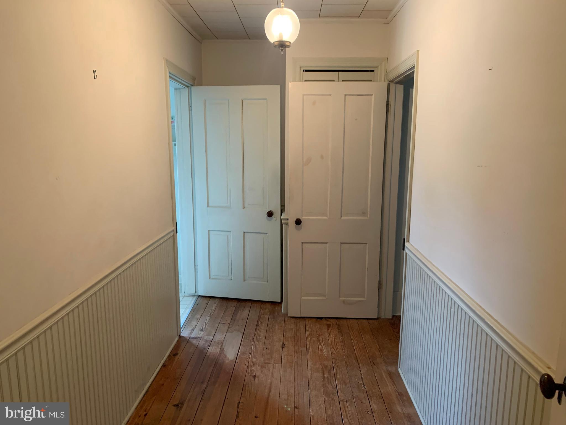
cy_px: 212
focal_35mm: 26
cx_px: 283
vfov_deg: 53.1
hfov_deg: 67.3
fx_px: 425
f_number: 1.8
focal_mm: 4.25
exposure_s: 1/60
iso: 250
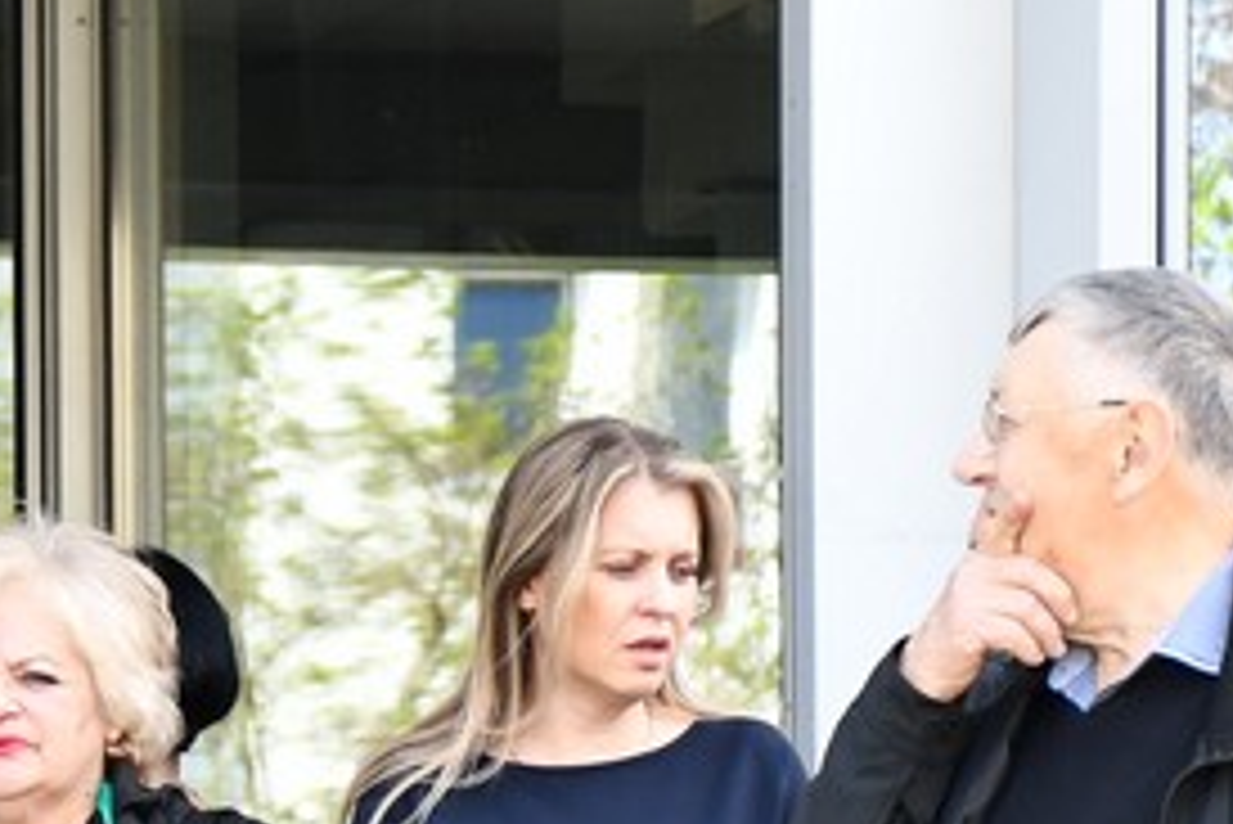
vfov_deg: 3.7
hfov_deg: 5.6
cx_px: -45
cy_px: 1150
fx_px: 12679
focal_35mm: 370
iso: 800
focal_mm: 66
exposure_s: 1/400
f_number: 5
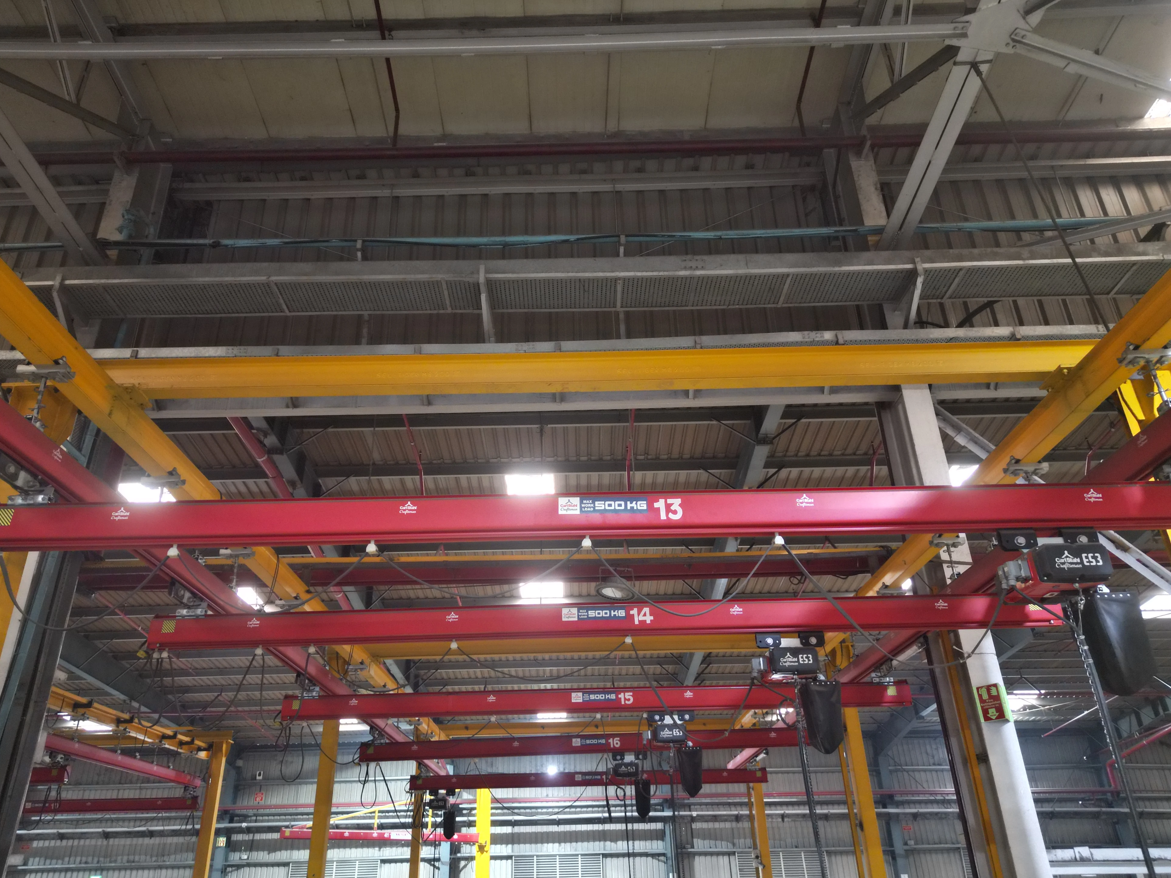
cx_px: 562
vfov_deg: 54.9
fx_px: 846
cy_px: 452
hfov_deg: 69.4
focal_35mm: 25
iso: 1150
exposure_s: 1/10
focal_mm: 6.72
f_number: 1.7
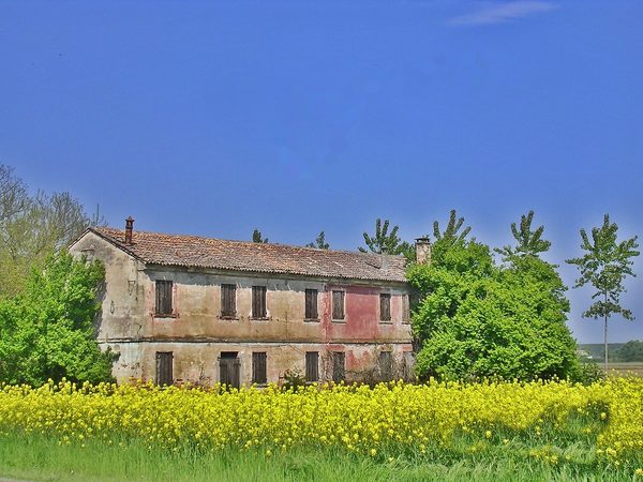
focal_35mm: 63
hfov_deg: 30.7
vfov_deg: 23.3
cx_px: 322
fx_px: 1170
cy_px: 241
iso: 50
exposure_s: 1/818
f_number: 3.5
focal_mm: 9.6
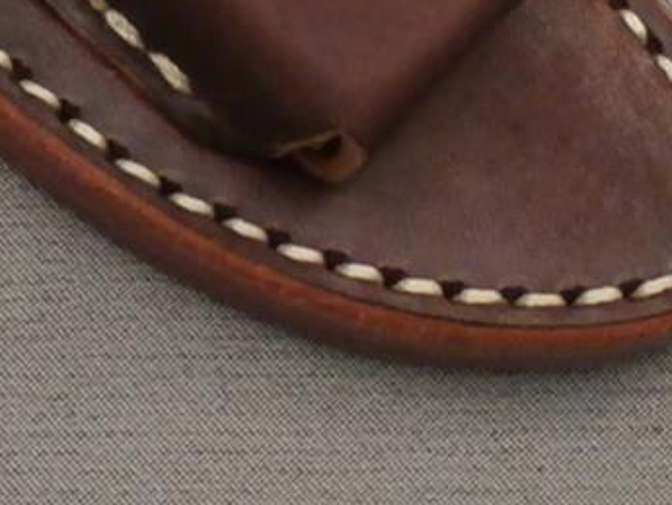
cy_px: -466
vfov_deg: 7.6
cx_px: -518
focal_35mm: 188
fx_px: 3651
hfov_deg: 10.0
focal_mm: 8.02
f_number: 3.8
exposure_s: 1/15
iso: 400
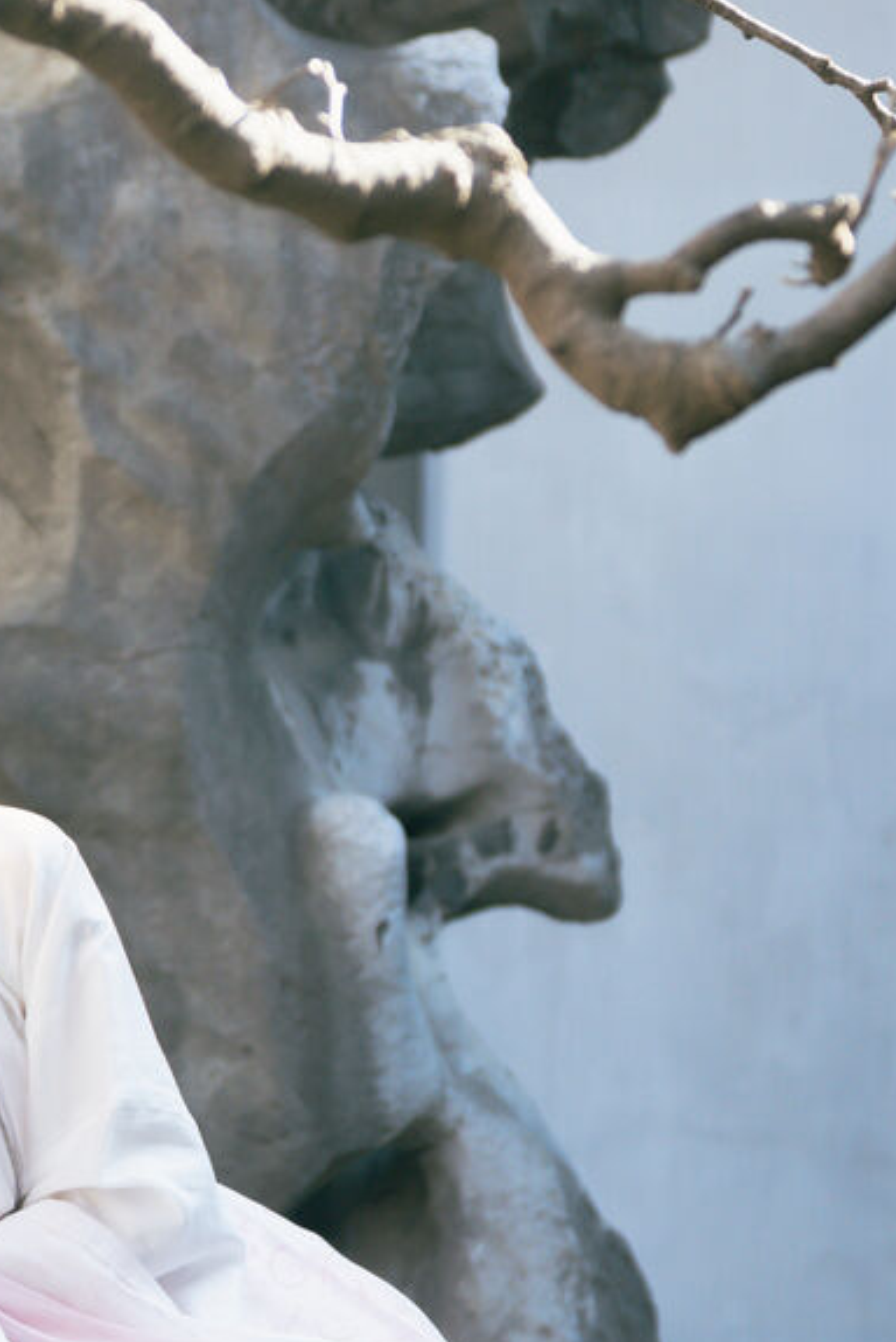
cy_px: 432
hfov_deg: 6.2
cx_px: -163
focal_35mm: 219
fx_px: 8166
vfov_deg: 9.4
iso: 640
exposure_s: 1/1250
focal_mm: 70
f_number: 2.8
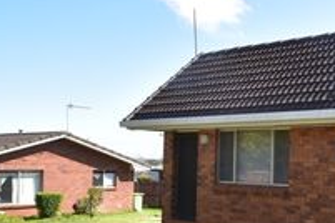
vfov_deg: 31.5
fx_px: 391
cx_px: 372
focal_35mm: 42
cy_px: 156
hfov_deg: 38.2
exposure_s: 1/250
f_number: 10
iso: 400
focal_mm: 12
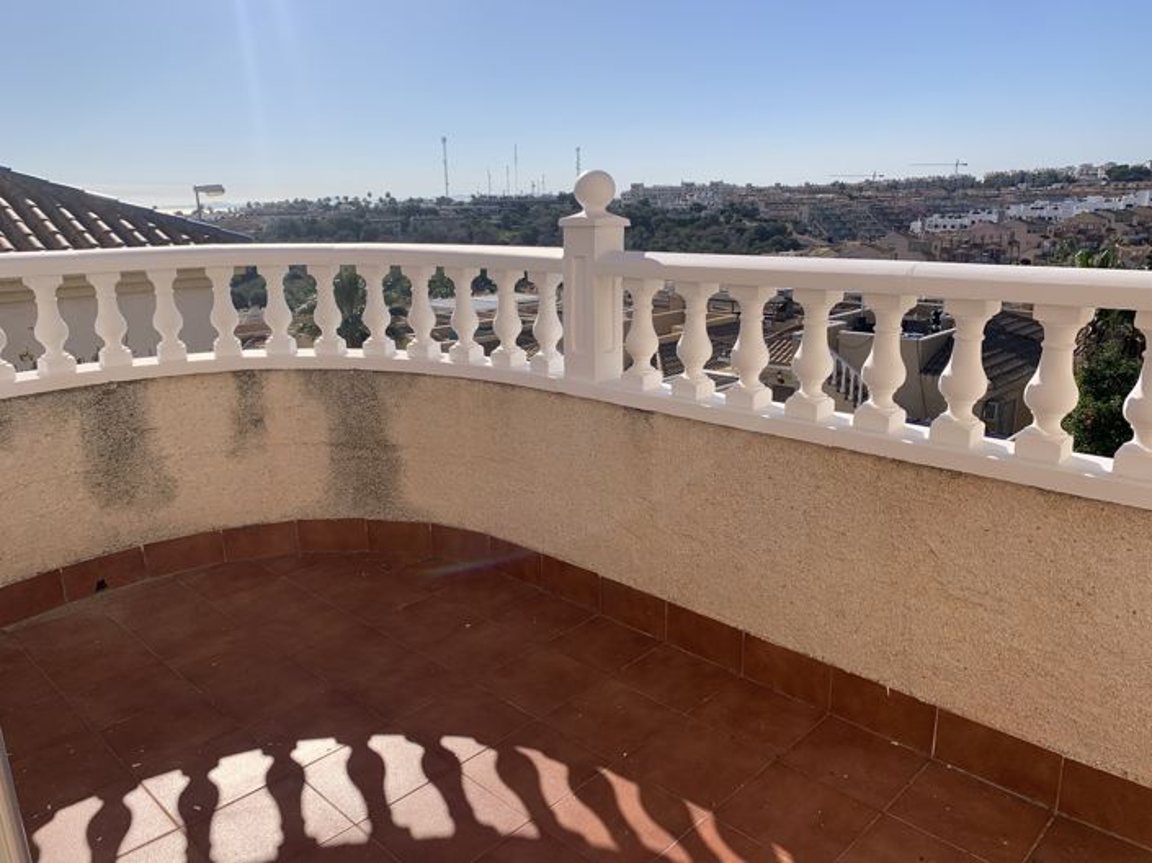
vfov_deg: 53.0
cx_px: 576
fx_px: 865
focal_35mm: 26
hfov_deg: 67.3
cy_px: 432
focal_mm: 4.25
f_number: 1.8
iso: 25
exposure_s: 1/4464
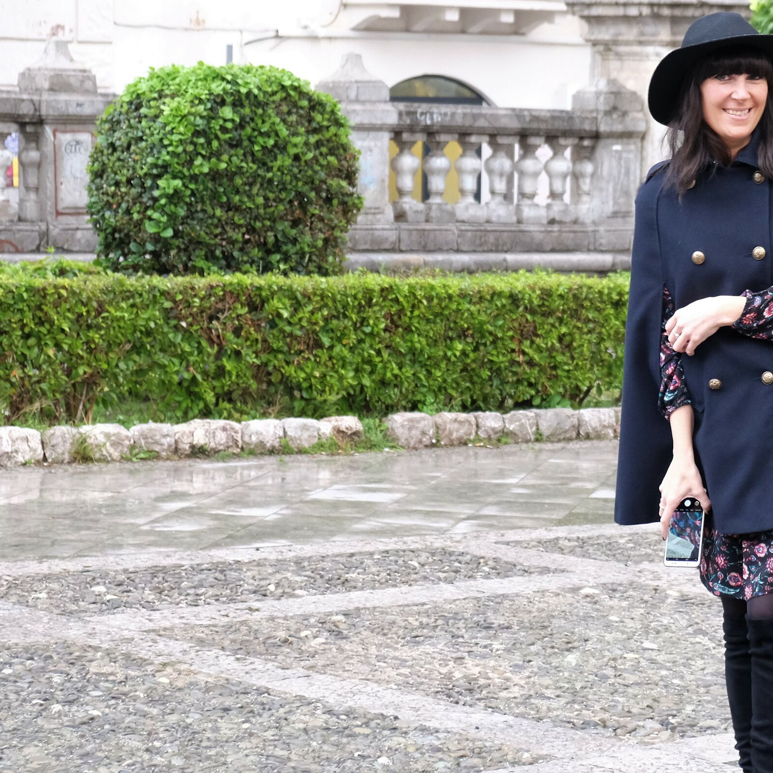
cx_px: 487
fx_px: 2249
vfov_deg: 19.5
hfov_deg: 19.5
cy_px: 385
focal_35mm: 89
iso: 1600
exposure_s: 1/125
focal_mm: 46.3
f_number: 4
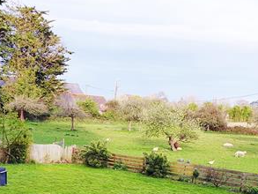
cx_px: 100
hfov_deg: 27.3
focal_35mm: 71
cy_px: 198
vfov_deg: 20.1
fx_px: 529
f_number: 2.4
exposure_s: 1/353
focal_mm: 4.3
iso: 50
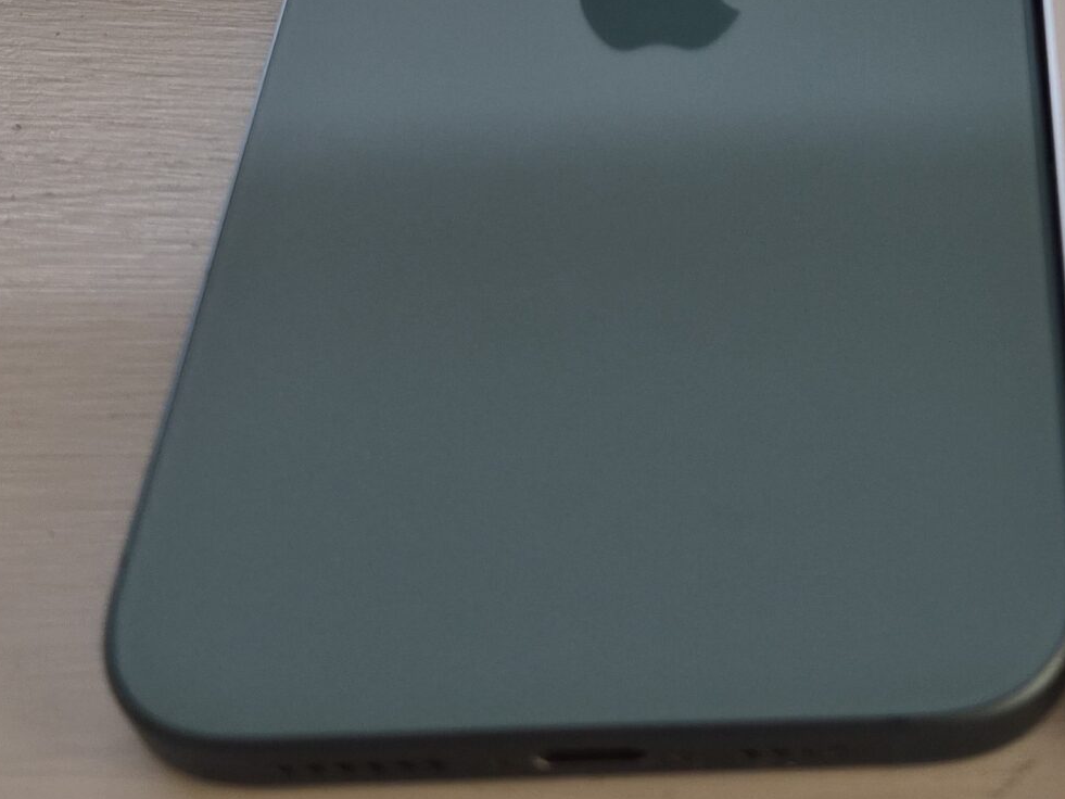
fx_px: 1846
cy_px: 80
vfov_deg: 23.8
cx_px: 975
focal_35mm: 60
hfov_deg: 30.6
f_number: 1.8
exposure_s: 1/100
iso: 160
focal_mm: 5.4
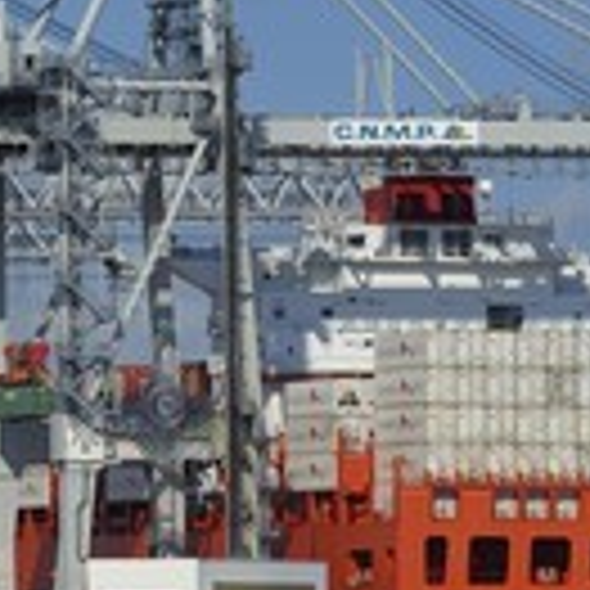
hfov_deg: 3.6
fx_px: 9449
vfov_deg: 3.6
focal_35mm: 490
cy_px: 221
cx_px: 144
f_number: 10
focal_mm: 180
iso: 200
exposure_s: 1/500
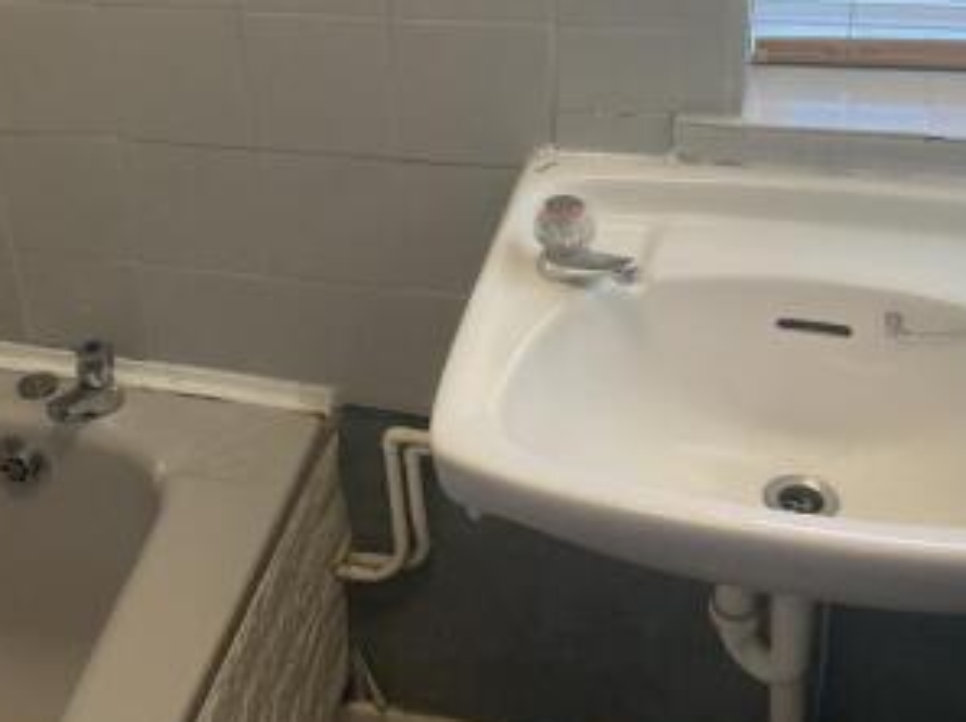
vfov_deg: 25.1
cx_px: 285
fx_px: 1589
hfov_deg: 33.4
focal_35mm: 57
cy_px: 125
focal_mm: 3
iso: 125
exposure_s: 1/50
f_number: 1.8
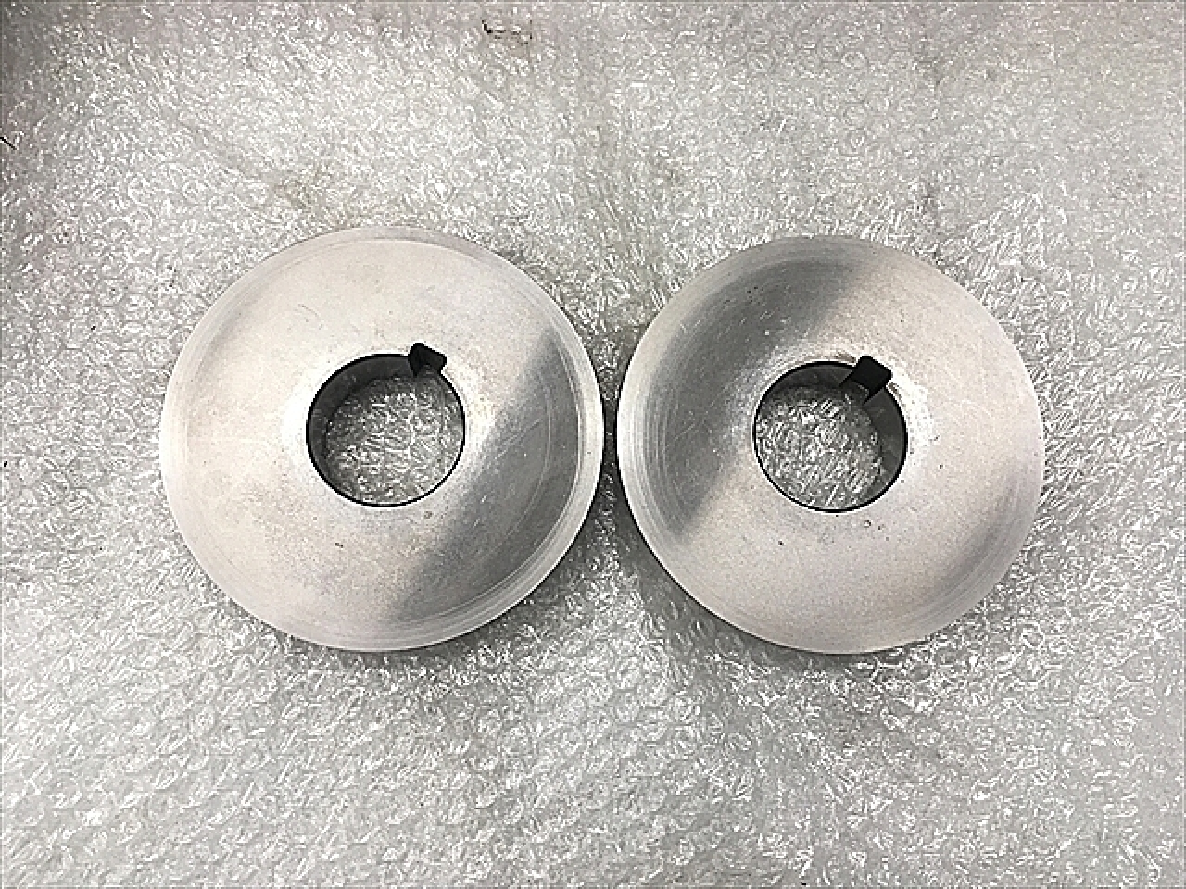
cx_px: 593
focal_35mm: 29
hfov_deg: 61.7
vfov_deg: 48.2
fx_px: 994
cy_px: 444
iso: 40
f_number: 2.2
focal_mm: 4.15
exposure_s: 1/30
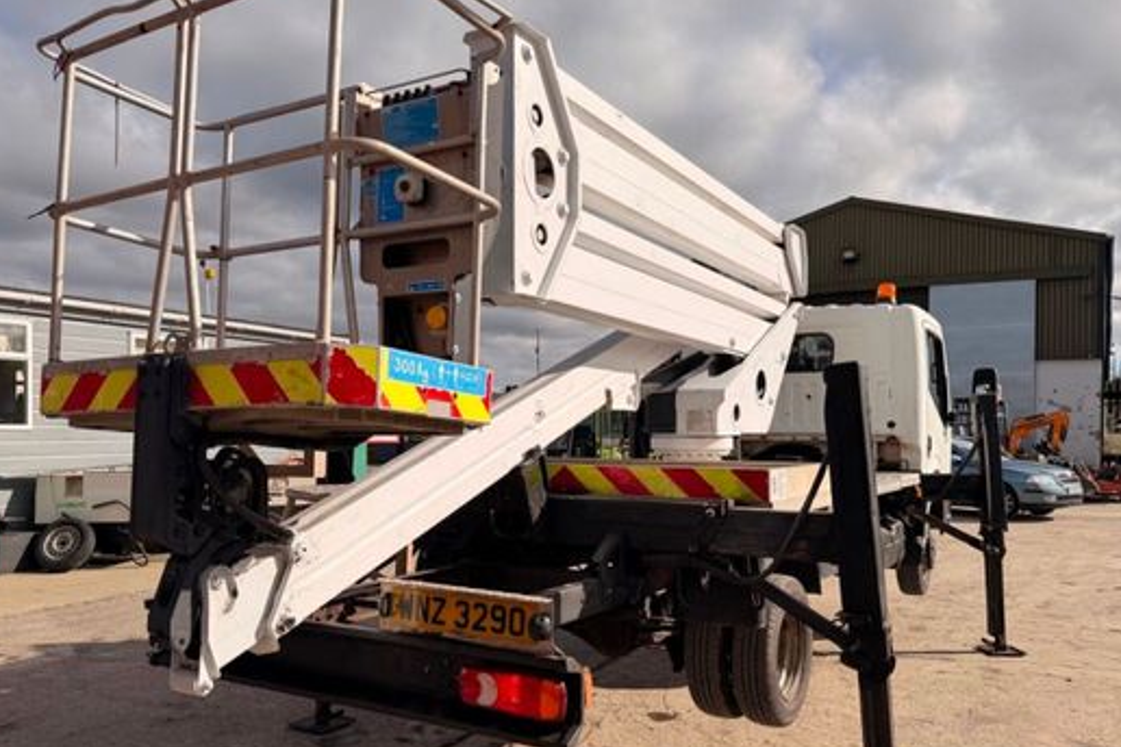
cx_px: 558
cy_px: 432
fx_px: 903
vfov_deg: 44.8
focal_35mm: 29
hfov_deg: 63.7
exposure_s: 1/6173
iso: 80
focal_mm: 6.76
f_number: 1.78
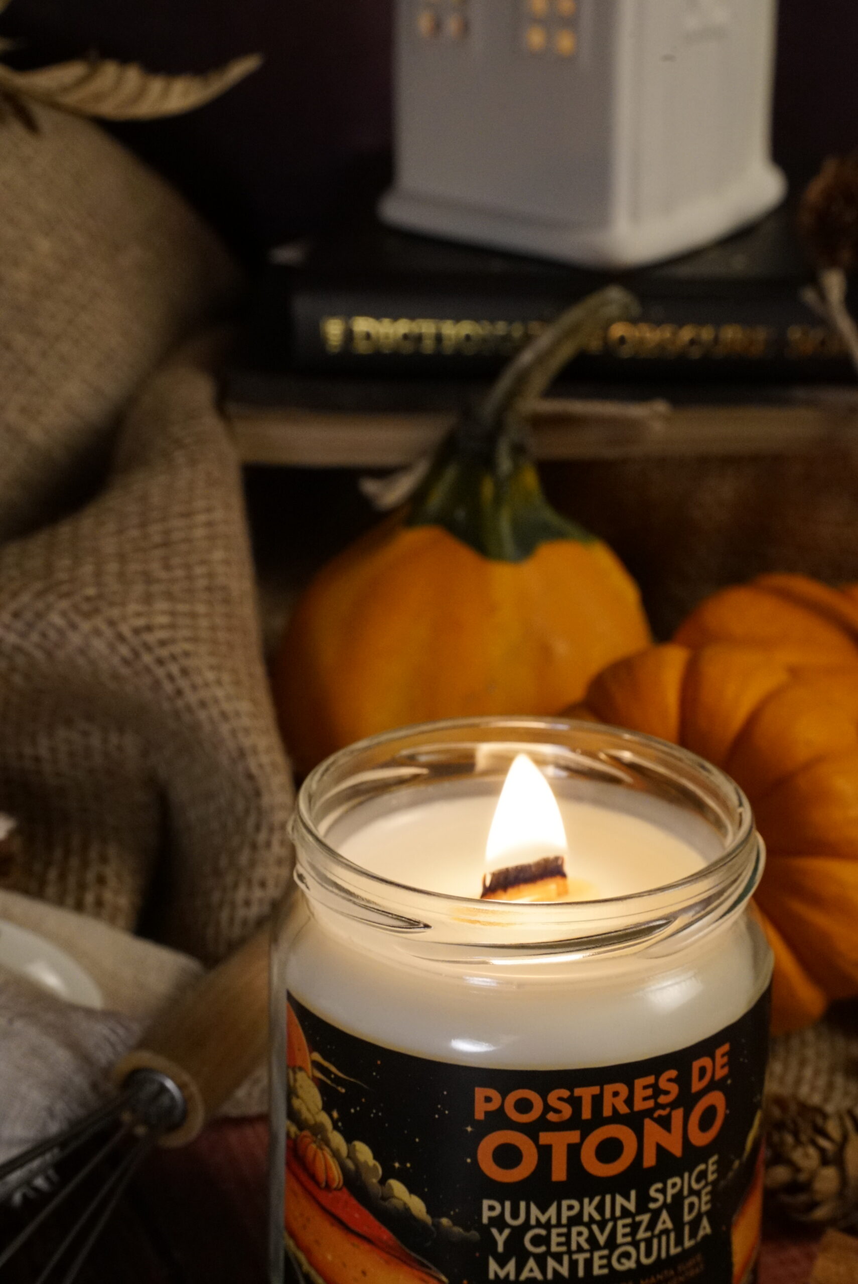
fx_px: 2677
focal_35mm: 75
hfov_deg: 18.2
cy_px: 642
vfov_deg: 27.0
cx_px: 429
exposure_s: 1/100
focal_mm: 75
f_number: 14
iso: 6400
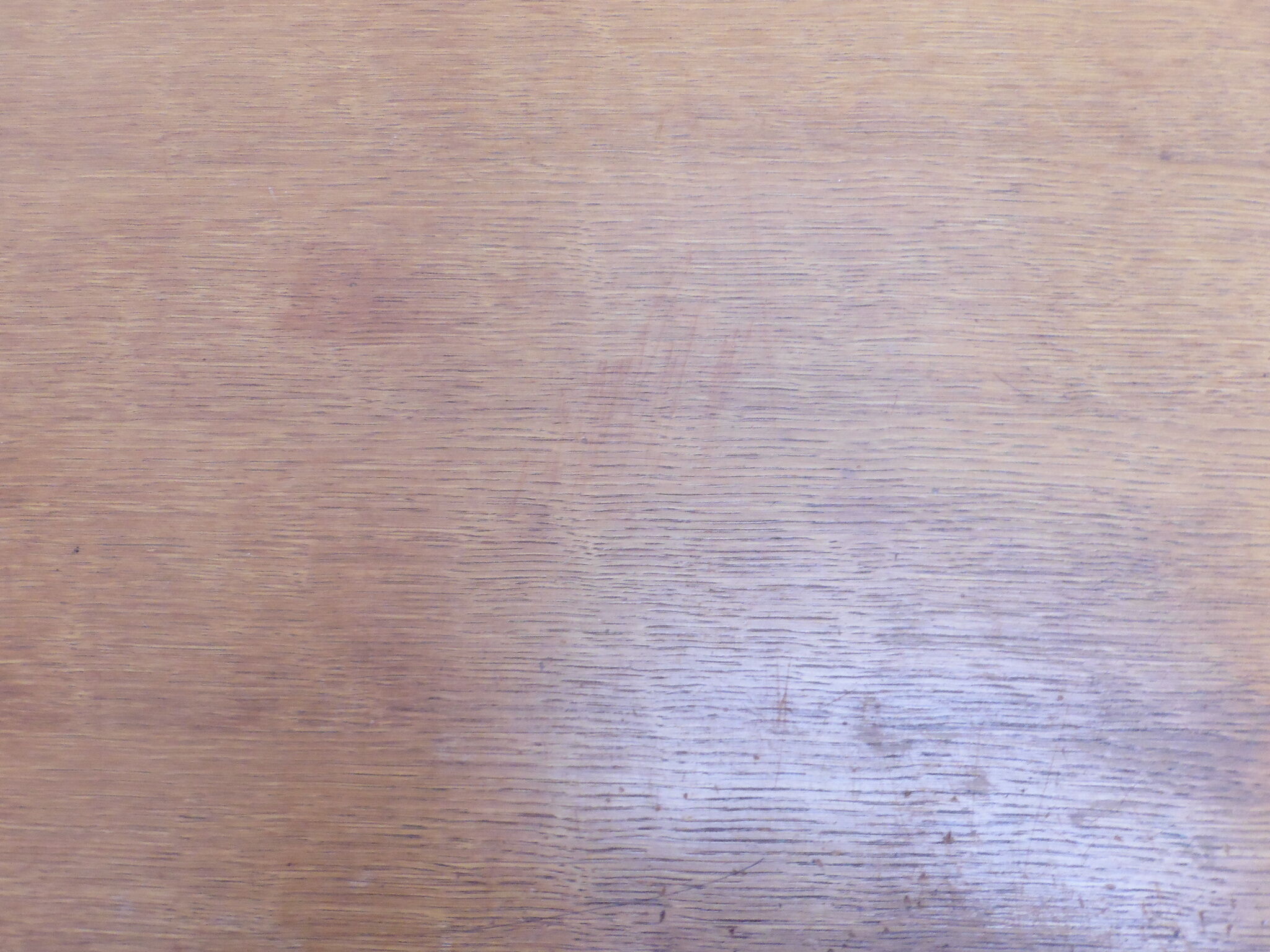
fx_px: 1101
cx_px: 635
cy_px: 476
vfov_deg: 46.8
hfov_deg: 60.0
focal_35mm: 30
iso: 400
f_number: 3.6
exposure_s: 1/40
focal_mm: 5.4
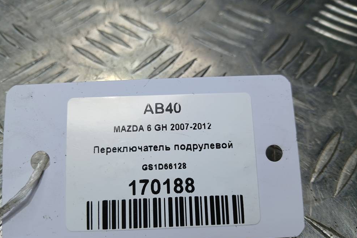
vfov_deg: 46.3
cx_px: 177
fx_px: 278
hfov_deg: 65.5
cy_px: 132
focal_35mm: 28
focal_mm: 3.98
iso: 25
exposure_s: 1/100
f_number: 1.8
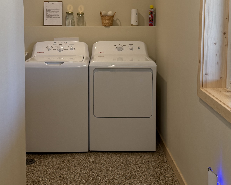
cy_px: 48
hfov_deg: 36.6
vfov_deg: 29.3
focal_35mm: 51
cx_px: 99
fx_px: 349
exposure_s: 1/145
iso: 125
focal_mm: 6.76
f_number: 1.78
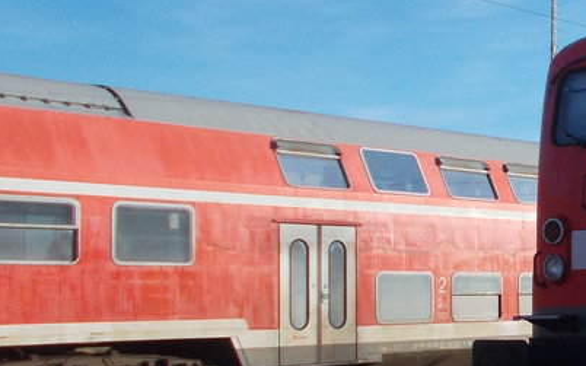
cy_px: 245
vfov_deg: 13.7
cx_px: 872
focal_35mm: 95
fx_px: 1517
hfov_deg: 19.2
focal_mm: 5.3
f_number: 8.6
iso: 80
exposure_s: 1/125
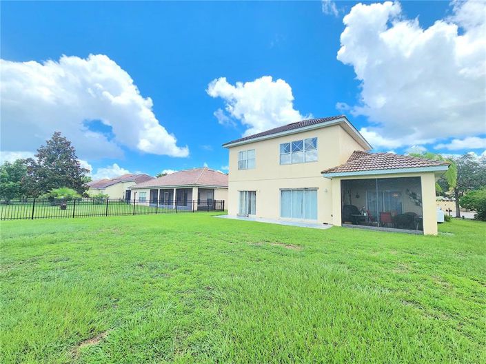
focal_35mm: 13
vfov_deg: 89.9
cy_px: 182
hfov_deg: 106.2
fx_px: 182
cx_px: 243
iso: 50
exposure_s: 1/1925
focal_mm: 2.2
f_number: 2.2
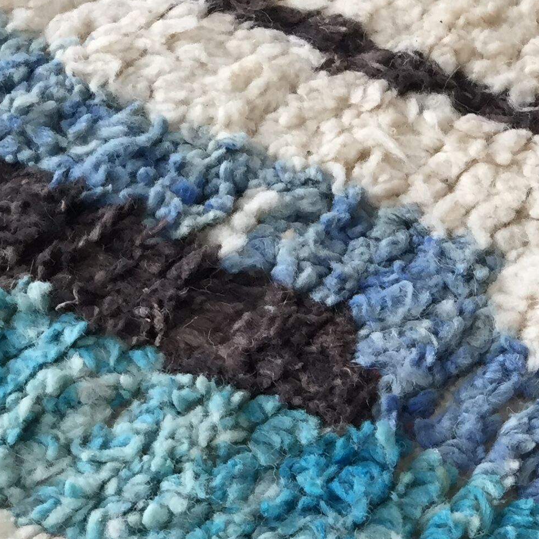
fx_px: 1515
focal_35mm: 86
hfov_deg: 19.3
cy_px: 652
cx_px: 596
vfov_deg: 19.0
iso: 32
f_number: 2.2
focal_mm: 4.15
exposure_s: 1/33
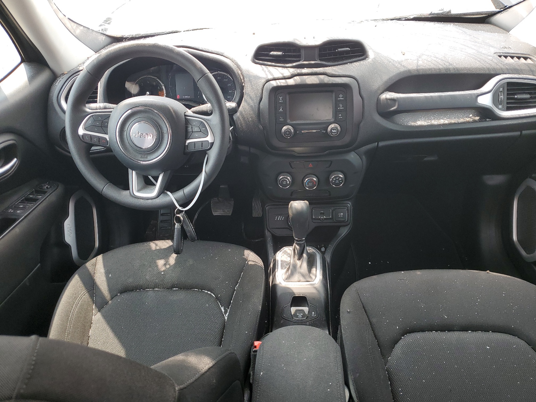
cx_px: 268
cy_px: 201
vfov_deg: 53.1
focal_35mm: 26
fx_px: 403
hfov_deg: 67.3
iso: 50
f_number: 1.5
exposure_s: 1/213
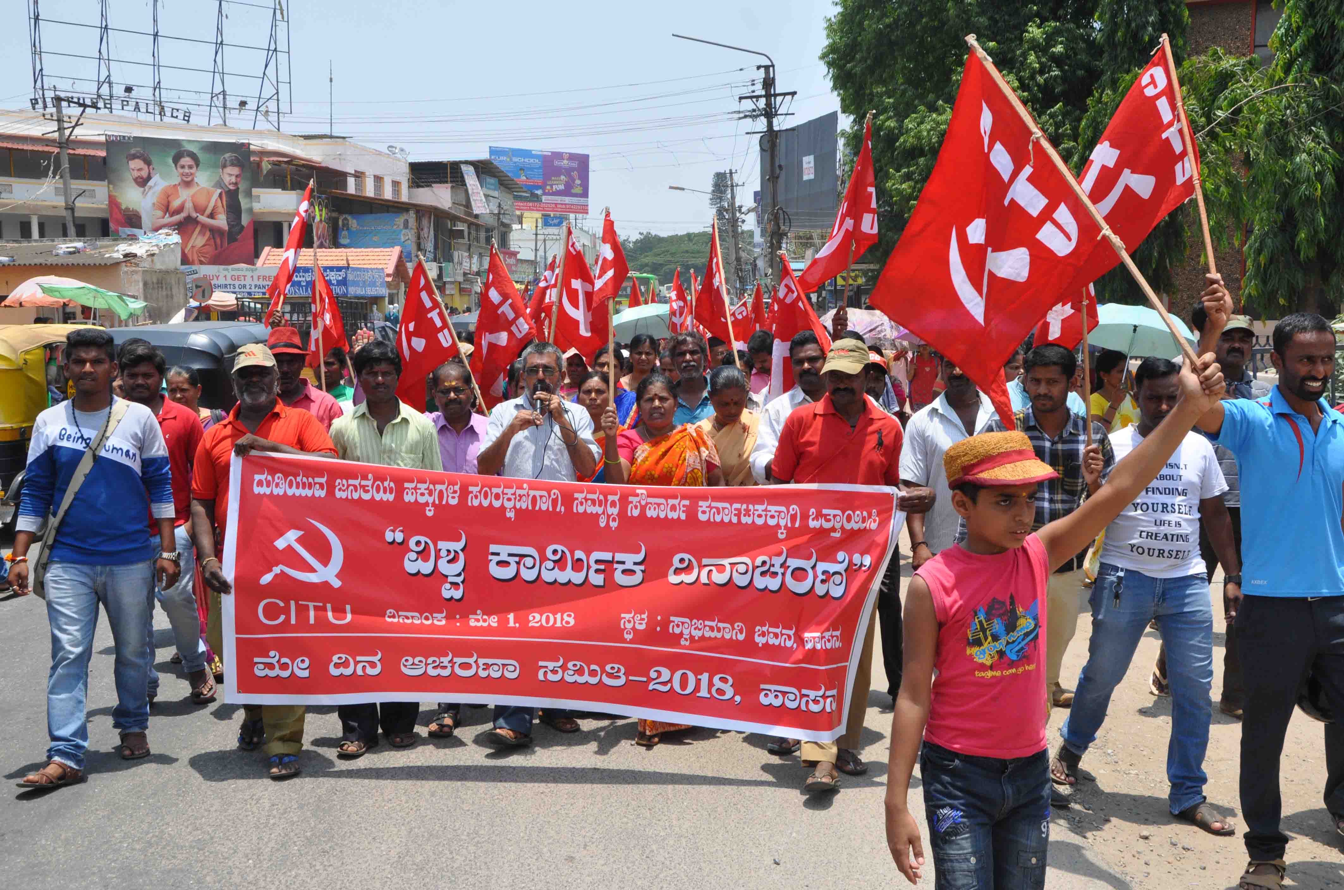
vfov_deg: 34.1
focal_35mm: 39
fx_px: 1453
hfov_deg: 49.6
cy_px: 445
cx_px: 672
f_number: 11
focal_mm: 26
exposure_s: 1/500
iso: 500
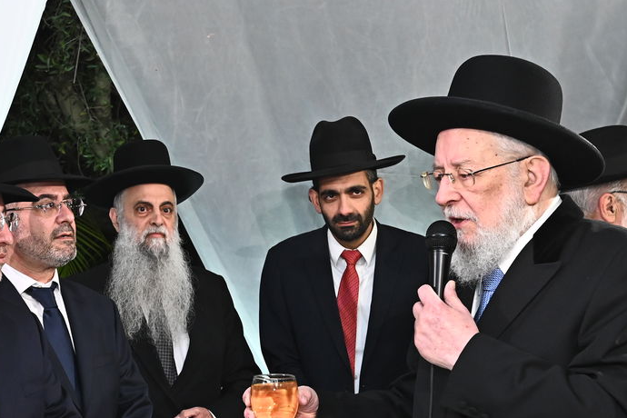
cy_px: 342
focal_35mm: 73
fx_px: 1271
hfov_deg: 27.6
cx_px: 218
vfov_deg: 18.5
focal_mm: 36
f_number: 6.3
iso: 2500
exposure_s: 1/200
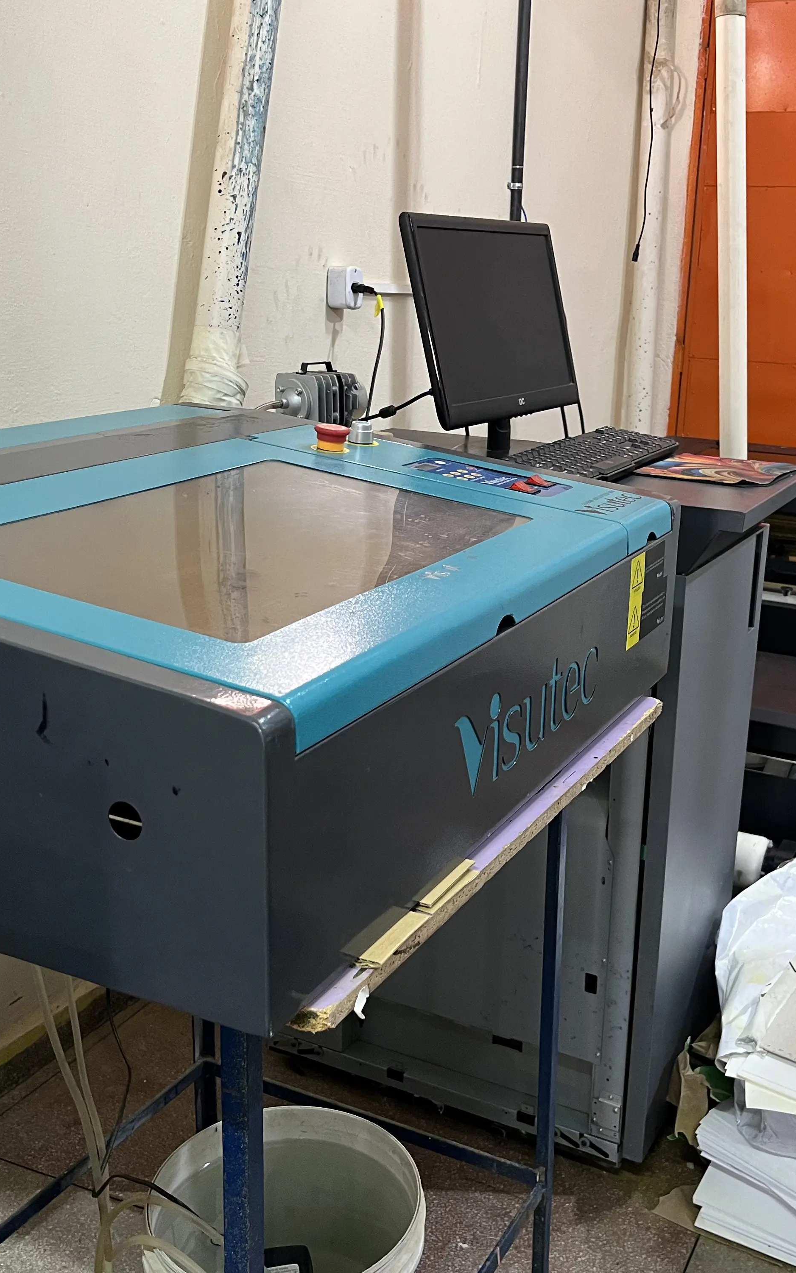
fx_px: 1284
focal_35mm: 37
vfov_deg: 52.7
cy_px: 633
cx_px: 483
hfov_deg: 34.3
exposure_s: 1/60
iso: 250
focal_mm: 5.1
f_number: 1.6
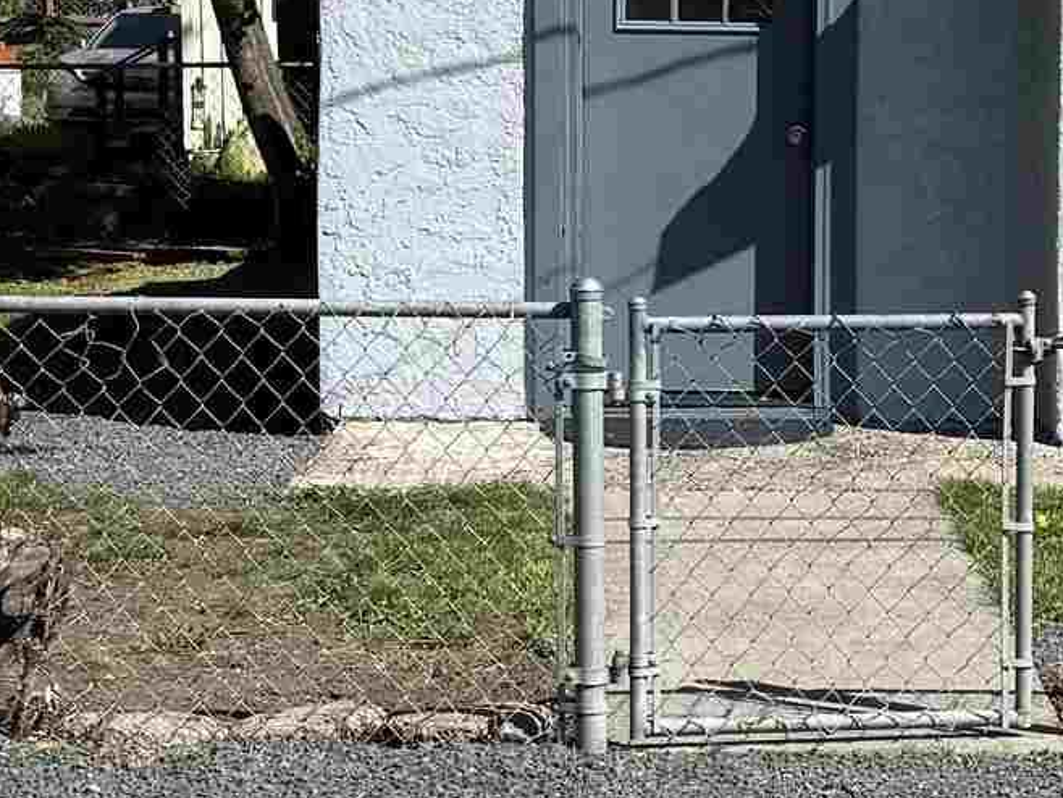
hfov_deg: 17.4
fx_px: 3441
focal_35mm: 112
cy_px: 250
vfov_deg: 13.2
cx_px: 914
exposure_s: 1/4405
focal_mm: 6.76
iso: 80
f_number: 1.78
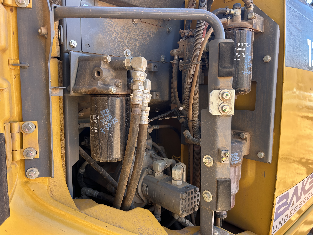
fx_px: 235
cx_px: 156
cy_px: 118
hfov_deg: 67.3
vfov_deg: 53.1
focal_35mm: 26
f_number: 1.5
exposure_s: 1/187
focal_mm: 5.7
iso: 40
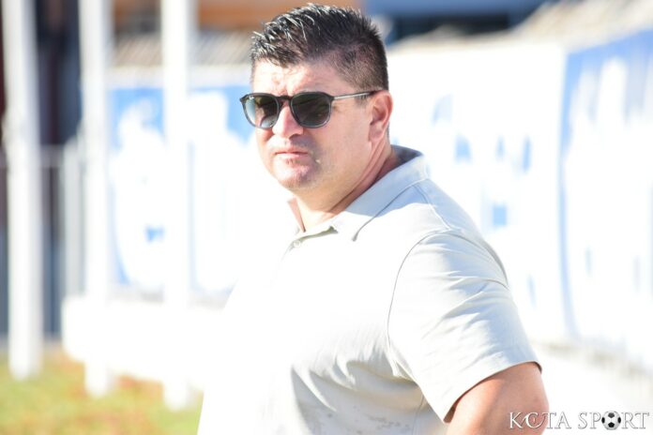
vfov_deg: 4.4
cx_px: 326
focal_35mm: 315
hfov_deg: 6.5
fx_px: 5713
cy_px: 218
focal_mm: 210
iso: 800
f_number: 5.6
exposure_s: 1/1000
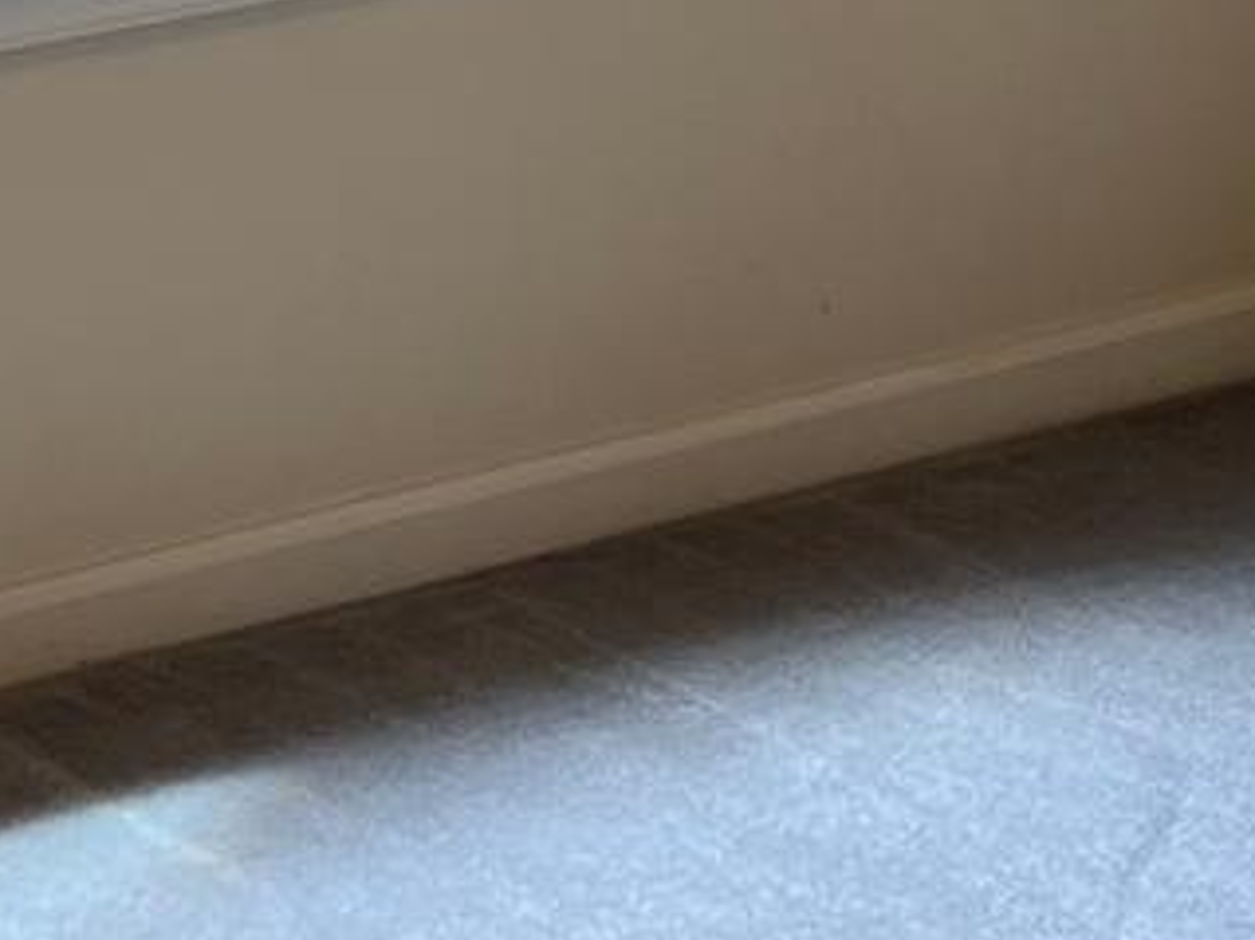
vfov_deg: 8.6
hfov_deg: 11.7
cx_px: 1283
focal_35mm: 167
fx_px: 6052
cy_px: -598
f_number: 1.5
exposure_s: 1/120
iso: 64
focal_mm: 5.7
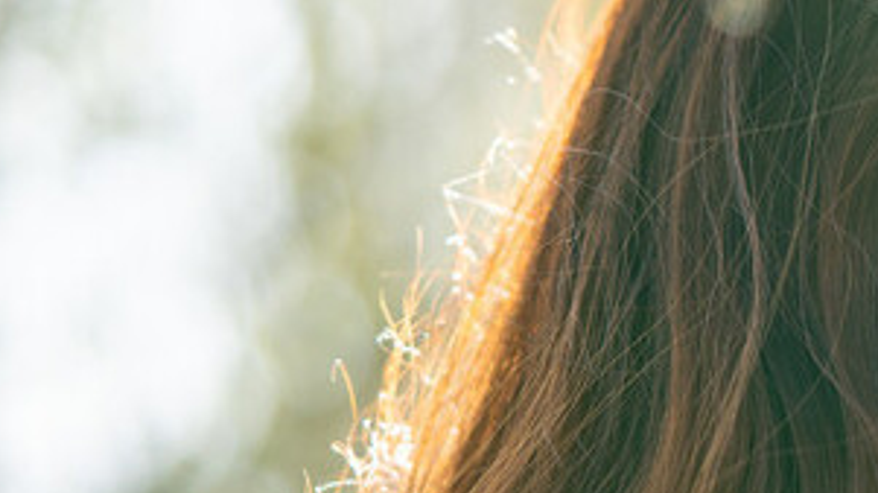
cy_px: 300
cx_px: 1237
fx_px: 8750
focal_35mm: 376
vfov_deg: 3.2
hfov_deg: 5.7
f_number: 2.8
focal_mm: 90
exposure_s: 1/1250
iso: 250
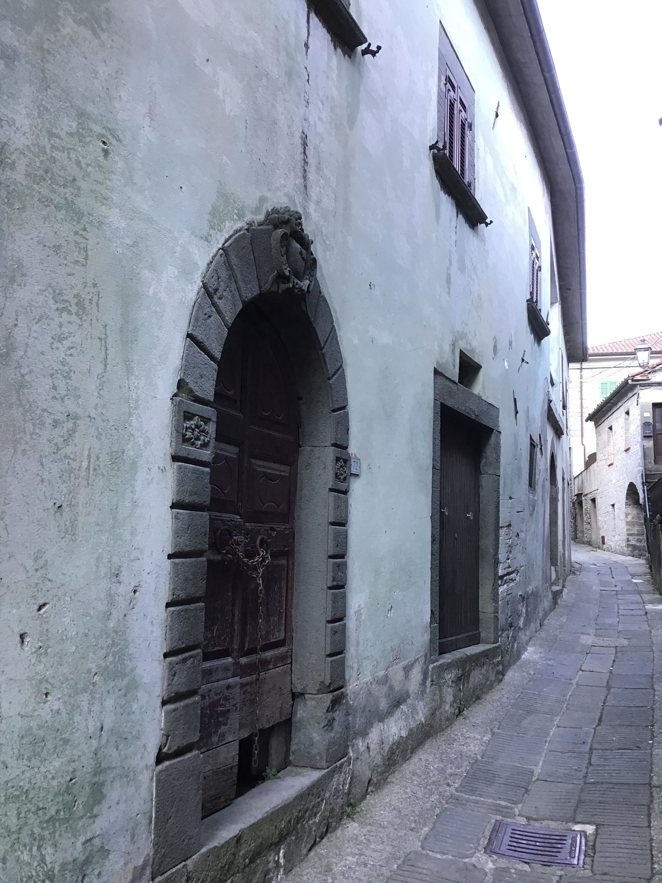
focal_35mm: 31
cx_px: 331
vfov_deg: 58.4
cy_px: 442
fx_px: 790
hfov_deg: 45.4
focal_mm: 3.3
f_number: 2.4
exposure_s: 1/33
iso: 32
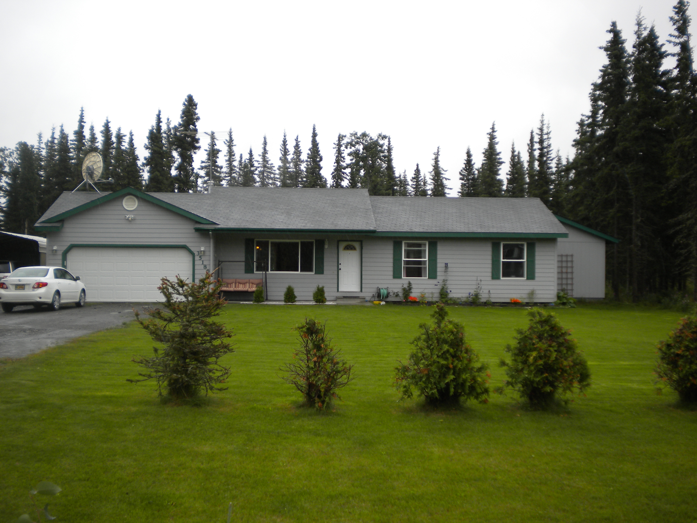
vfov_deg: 35.1
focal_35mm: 41
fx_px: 826
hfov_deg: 45.8
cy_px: 262
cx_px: 348
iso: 80
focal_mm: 7.4
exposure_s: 1/174
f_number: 3.5
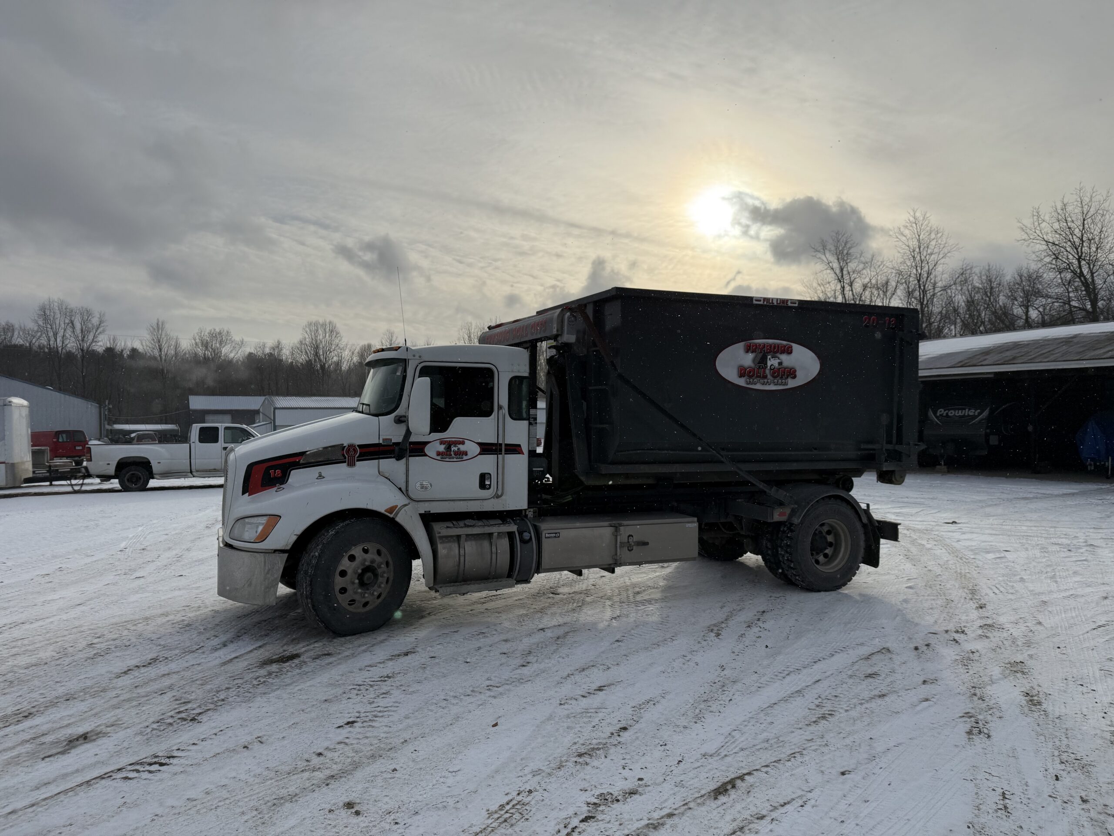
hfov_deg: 71.6
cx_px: 557
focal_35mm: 24
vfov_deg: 56.8
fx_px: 772
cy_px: 418
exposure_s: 1/9091
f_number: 1.78
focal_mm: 6.76
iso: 80
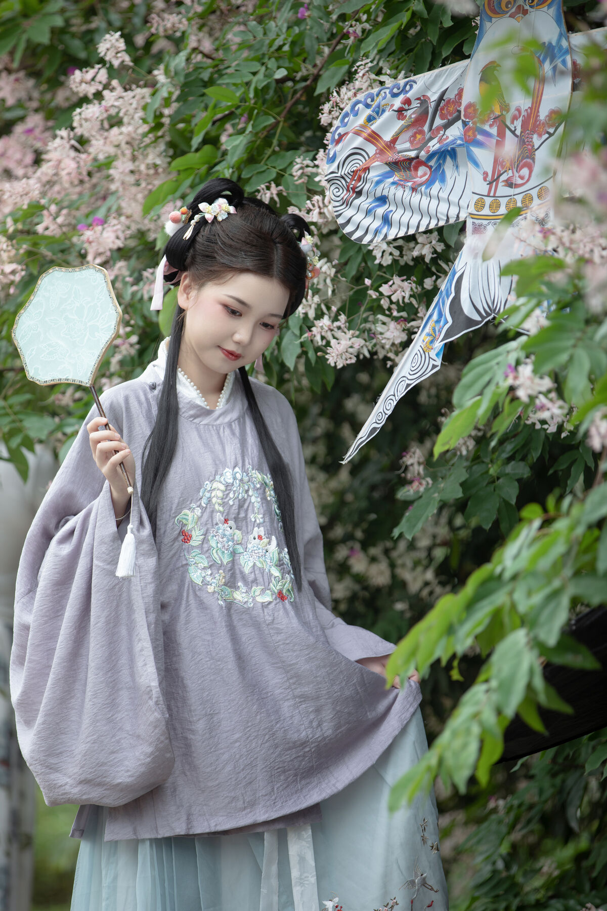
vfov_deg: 10.3
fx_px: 5033
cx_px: 304
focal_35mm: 199
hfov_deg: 6.9
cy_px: 456
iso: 160
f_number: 2.8
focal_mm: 200
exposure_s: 1/160
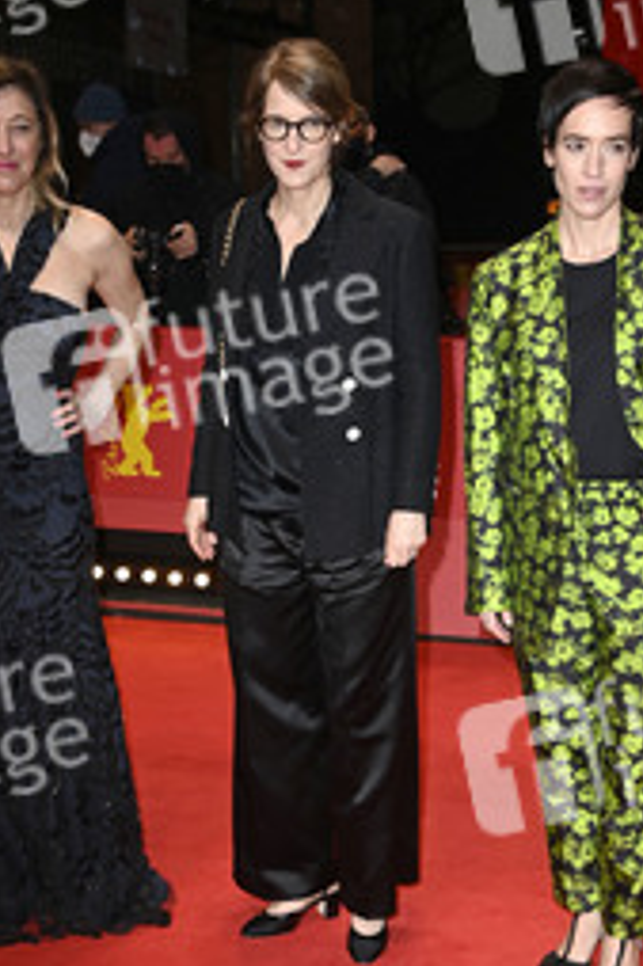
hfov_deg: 21.5
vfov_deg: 31.9
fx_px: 1690
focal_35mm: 63
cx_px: 308
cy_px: 555
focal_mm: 40
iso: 500
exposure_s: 1/160
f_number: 5.6
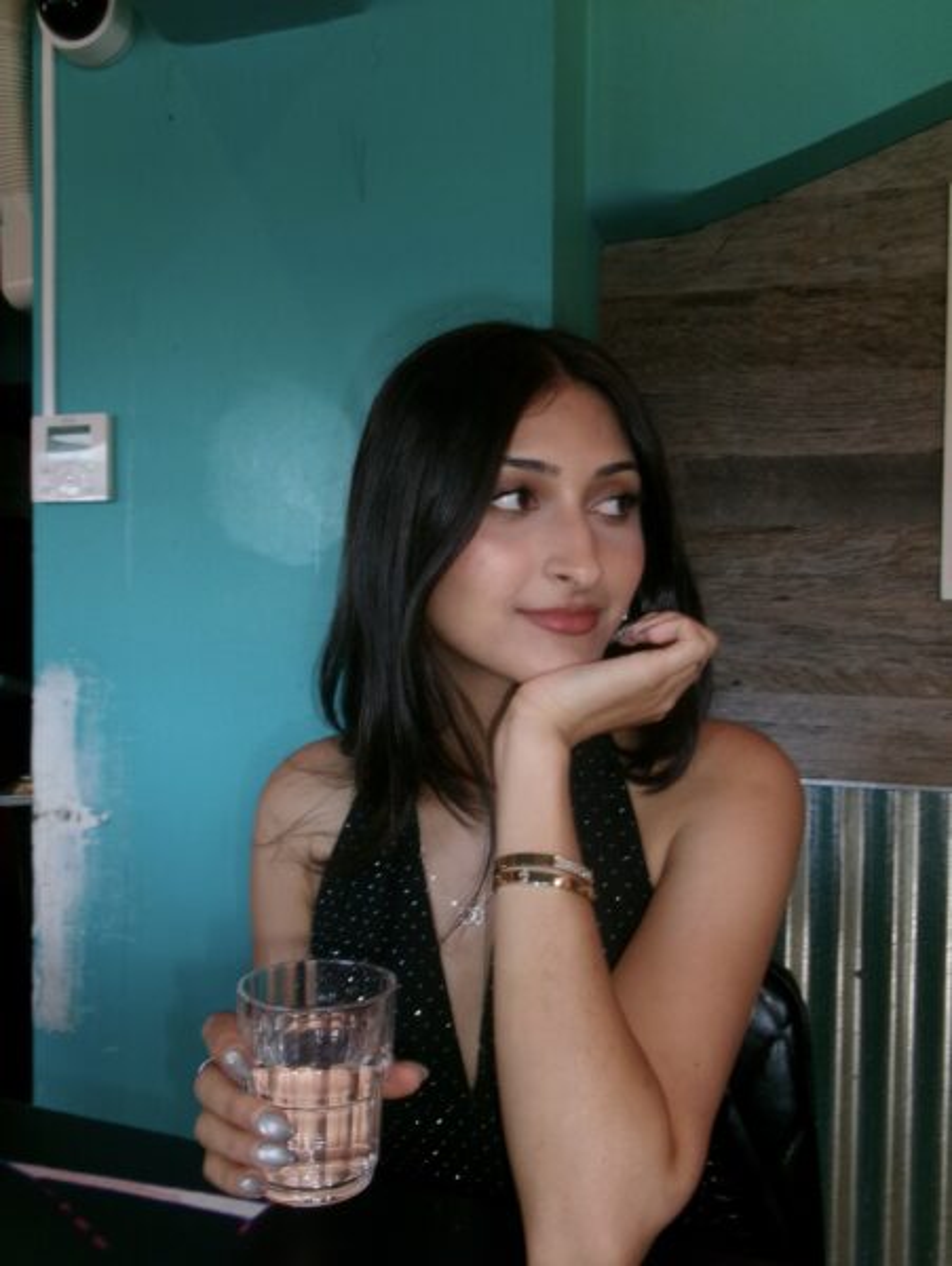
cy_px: 633
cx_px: 476
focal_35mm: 28
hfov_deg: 49.8
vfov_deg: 63.4
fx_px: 1025
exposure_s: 1/34
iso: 200
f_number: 3.9
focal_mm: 5.1
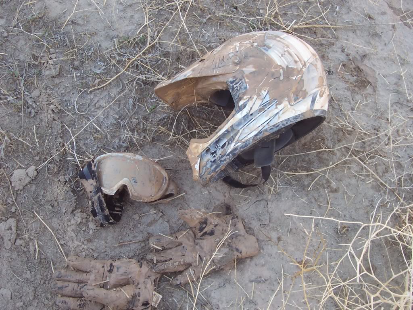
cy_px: 155
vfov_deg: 38.7
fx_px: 441
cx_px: 206
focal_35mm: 37
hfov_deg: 50.1
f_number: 2.8
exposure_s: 1/125
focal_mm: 5.6
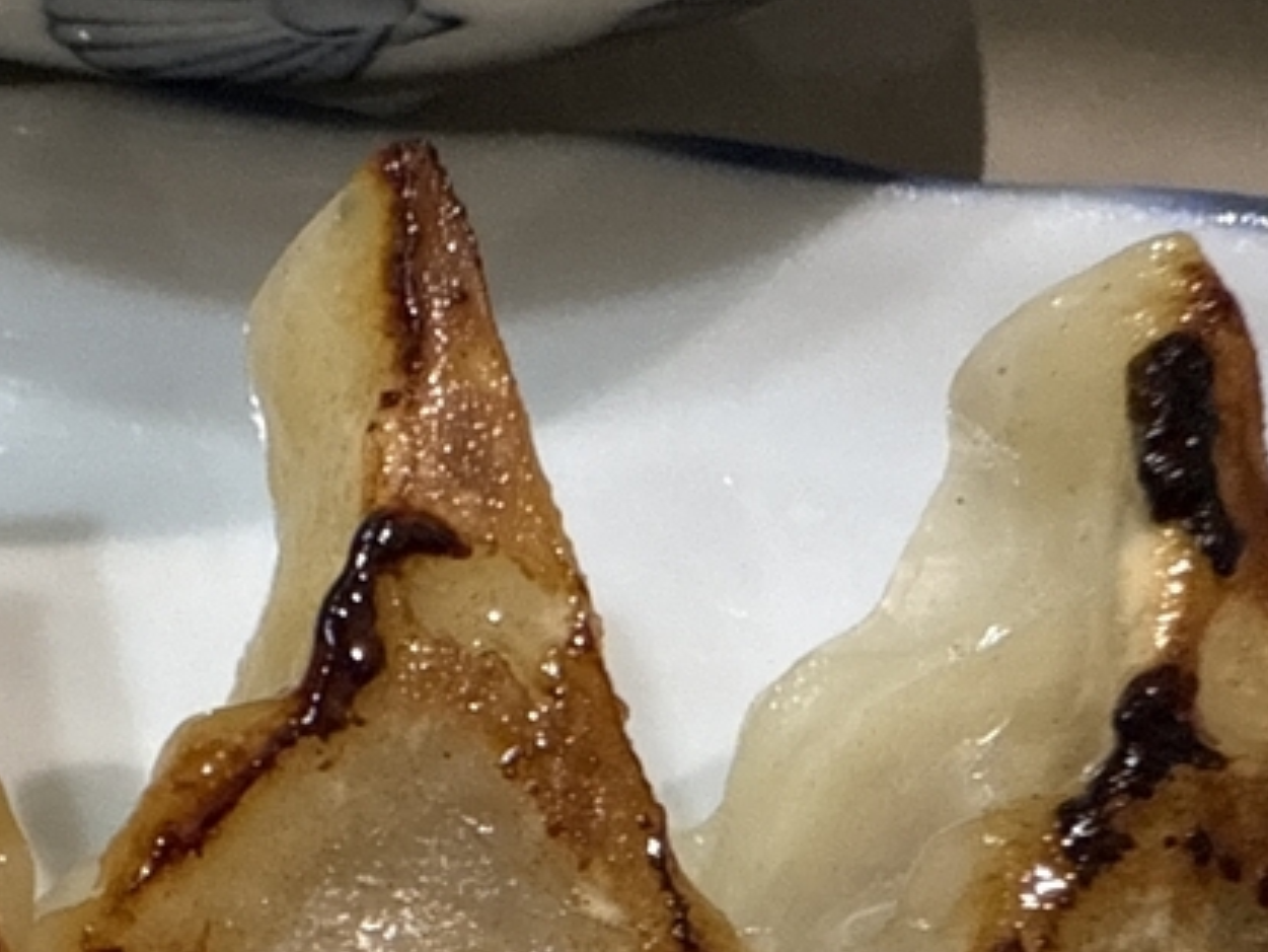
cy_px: 1131
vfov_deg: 19.3
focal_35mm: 72
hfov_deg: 24.5
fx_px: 2638
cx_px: -252
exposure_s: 1/60
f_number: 2.2
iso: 500
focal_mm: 2.22
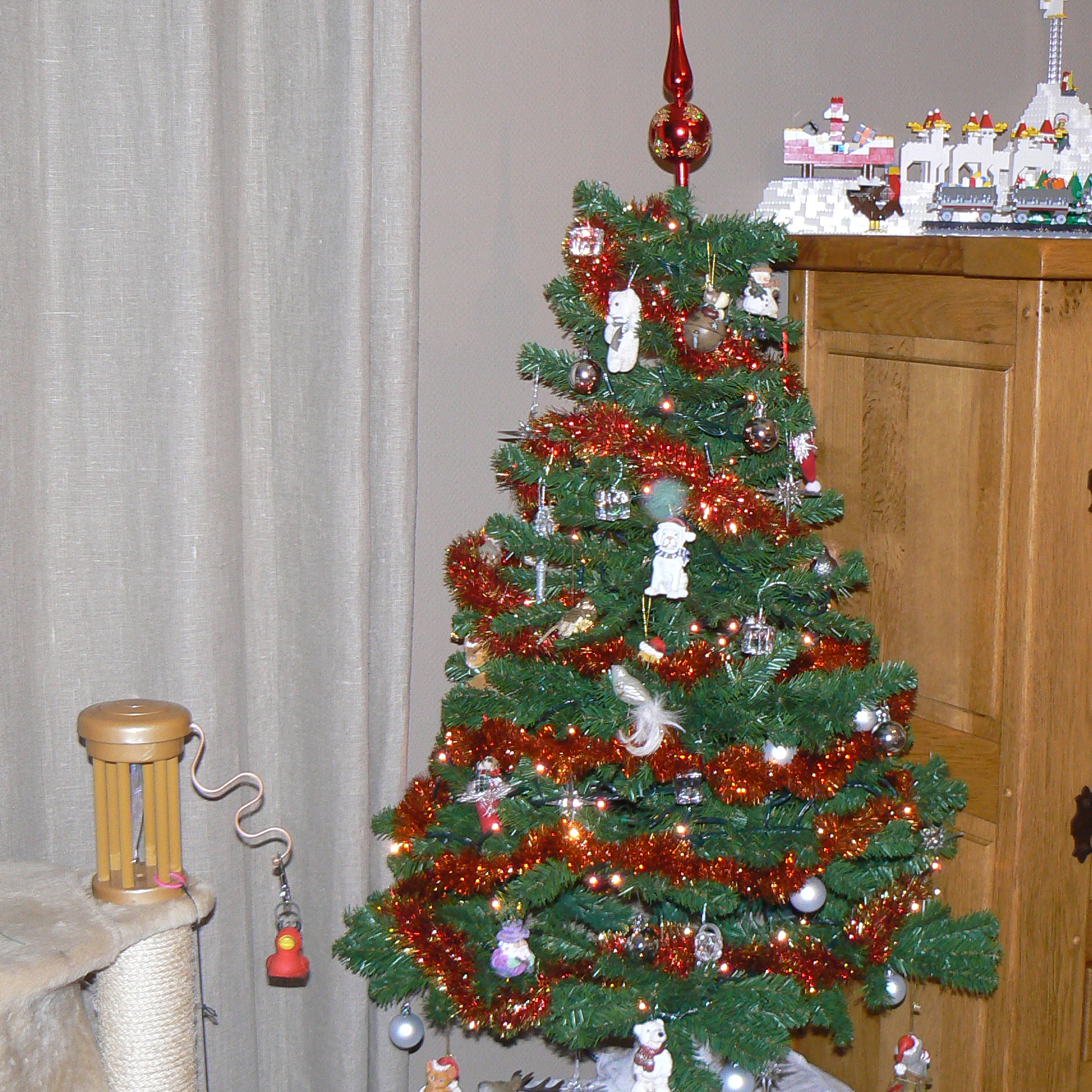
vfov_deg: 30.6
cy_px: 550
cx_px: 653
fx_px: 1999
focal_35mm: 56
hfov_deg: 30.5
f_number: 2.8
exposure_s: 1/30
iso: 125
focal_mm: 6.4
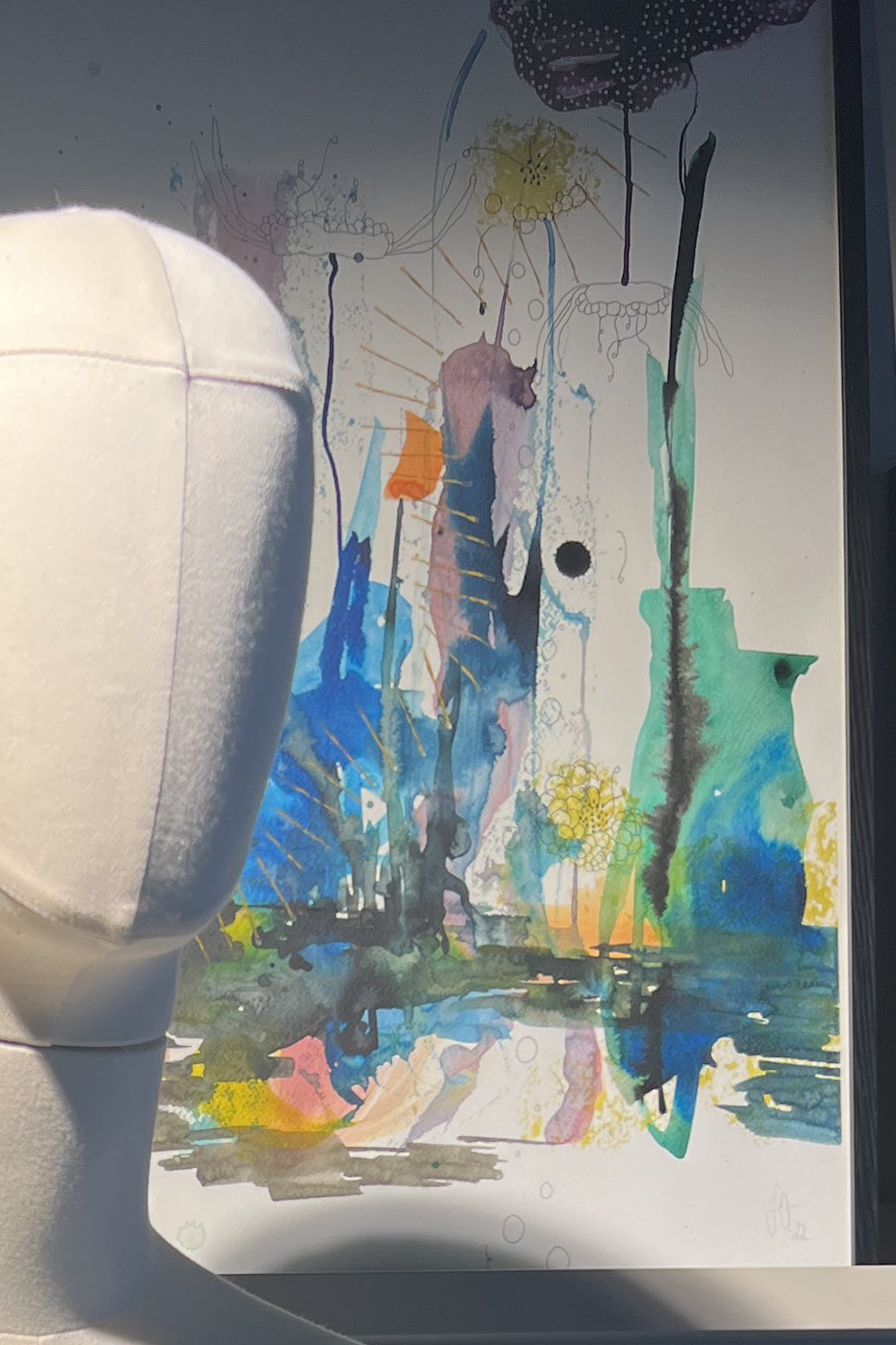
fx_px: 2650
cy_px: 1729
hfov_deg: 18.5
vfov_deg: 24.9
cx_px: -87
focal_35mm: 71
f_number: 1.5
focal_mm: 5.7
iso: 40
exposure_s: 1/274
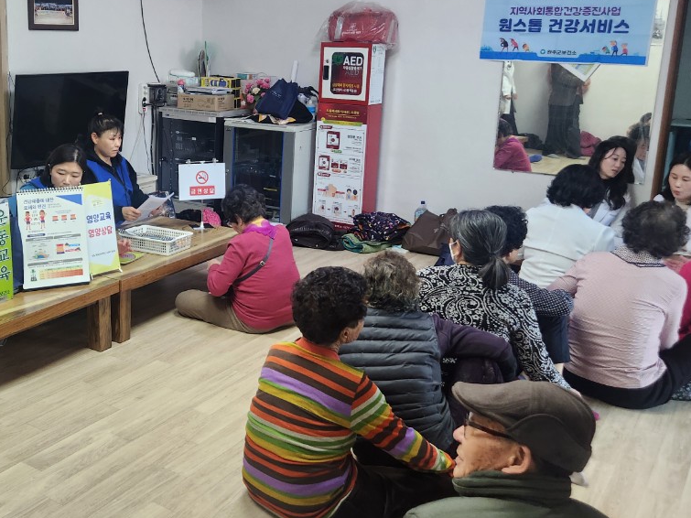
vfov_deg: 36.6
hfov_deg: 46.6
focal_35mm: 39
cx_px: 196
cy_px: 191
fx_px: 778
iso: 200
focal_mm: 5.4
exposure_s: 1/120
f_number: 1.8
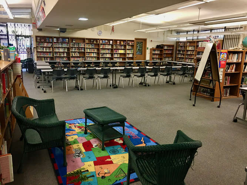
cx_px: 124
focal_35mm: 29
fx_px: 207
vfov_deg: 48.2
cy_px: 92
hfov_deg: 61.7
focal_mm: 4.15
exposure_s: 1/15
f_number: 2.2
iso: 100
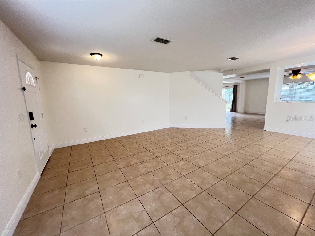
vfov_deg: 89.9
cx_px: 158
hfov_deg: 106.2
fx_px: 118
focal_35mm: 13
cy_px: 118
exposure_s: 1/60
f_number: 1.8
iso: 200
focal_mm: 1.57
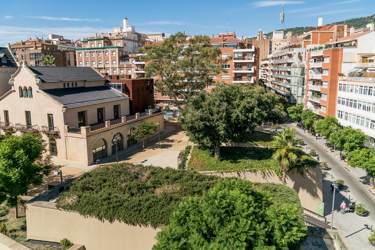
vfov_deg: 53.2
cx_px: 188
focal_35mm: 24
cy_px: 125
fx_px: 250
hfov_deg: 73.7
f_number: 2.8
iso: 160
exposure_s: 1/3200
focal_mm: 24
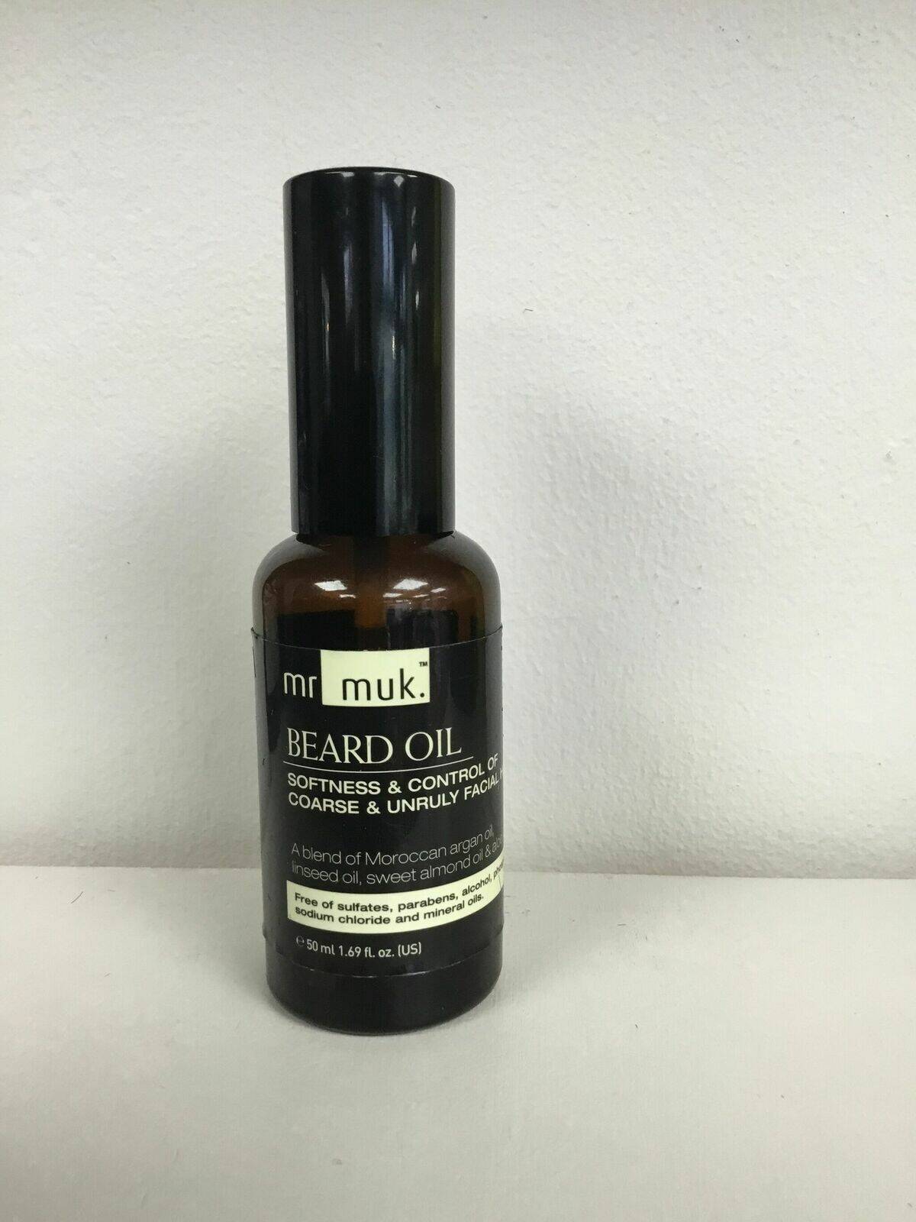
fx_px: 1094
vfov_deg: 58.4
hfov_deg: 45.4
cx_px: 458
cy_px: 611
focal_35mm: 31
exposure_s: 1/33
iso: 40
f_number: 2.4
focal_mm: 3.3
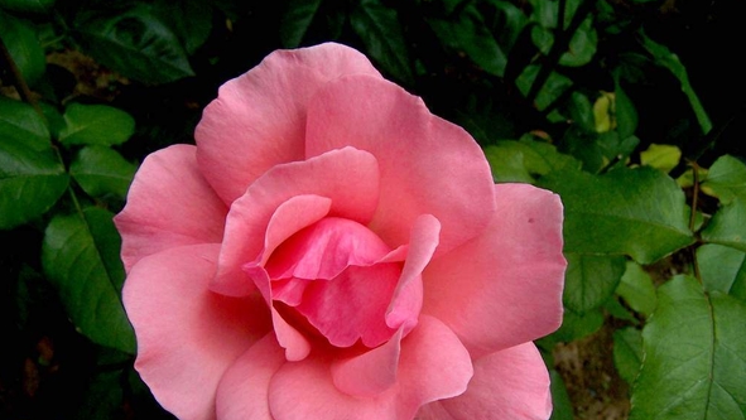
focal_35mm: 42
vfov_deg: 28.2
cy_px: 272
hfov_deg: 48.3
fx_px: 831
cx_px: 374
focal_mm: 6.3
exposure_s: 1/750
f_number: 5.6
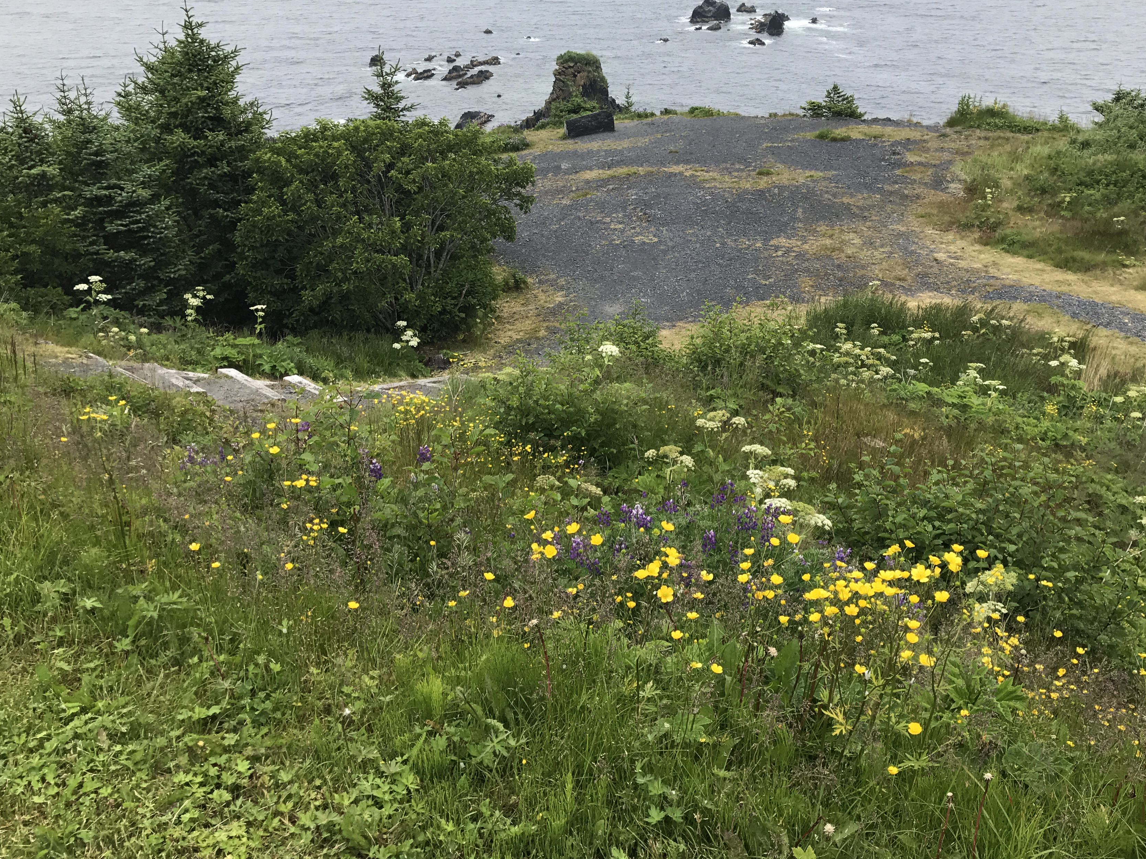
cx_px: 661
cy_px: 378
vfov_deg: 41.7
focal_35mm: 34
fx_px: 1126
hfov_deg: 53.7
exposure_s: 1/778
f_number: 1.8
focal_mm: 3.99
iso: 20
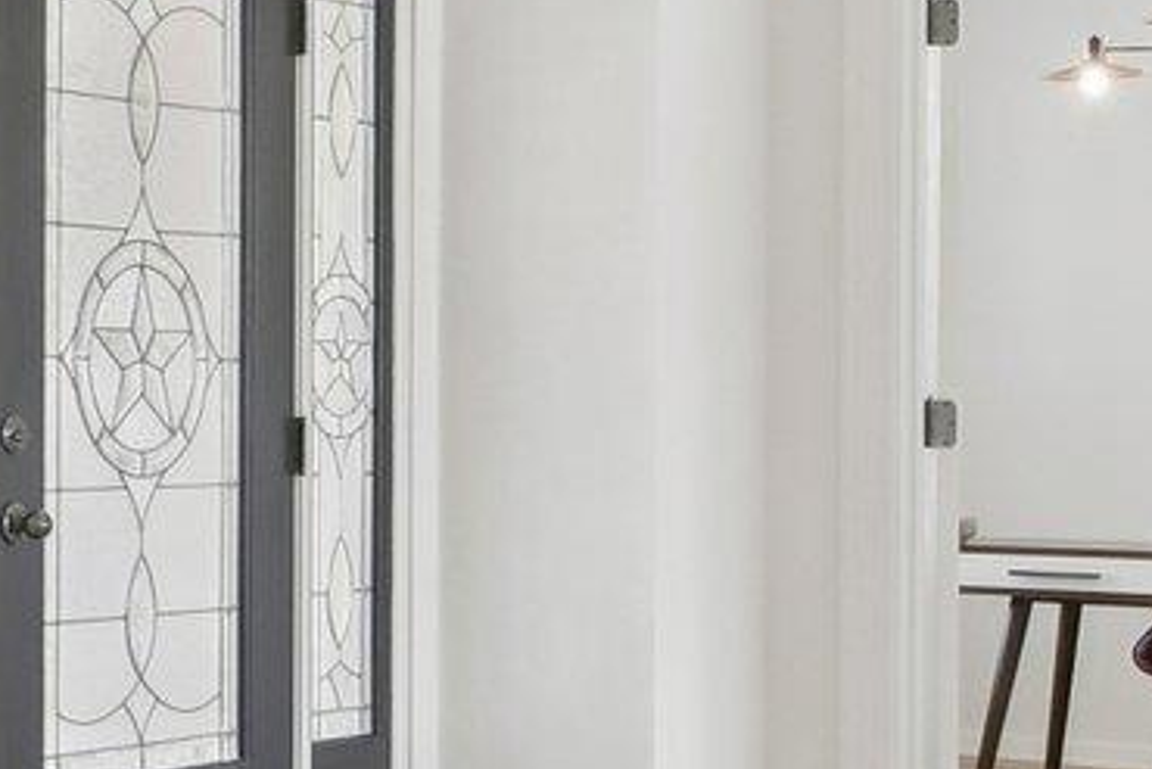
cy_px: 238
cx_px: -825
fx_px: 2657
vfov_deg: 16.4
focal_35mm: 83
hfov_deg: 19.4
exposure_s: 1/100
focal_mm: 10
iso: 400
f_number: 8
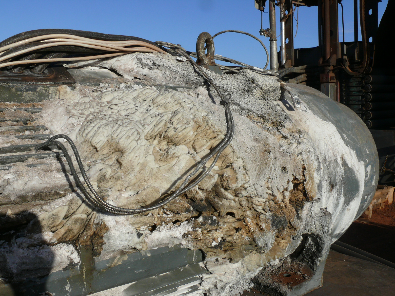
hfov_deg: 50.1
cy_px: 148
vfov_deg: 38.7
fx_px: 422
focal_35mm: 37
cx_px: 198
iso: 100
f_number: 8
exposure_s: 1/400
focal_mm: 7.7
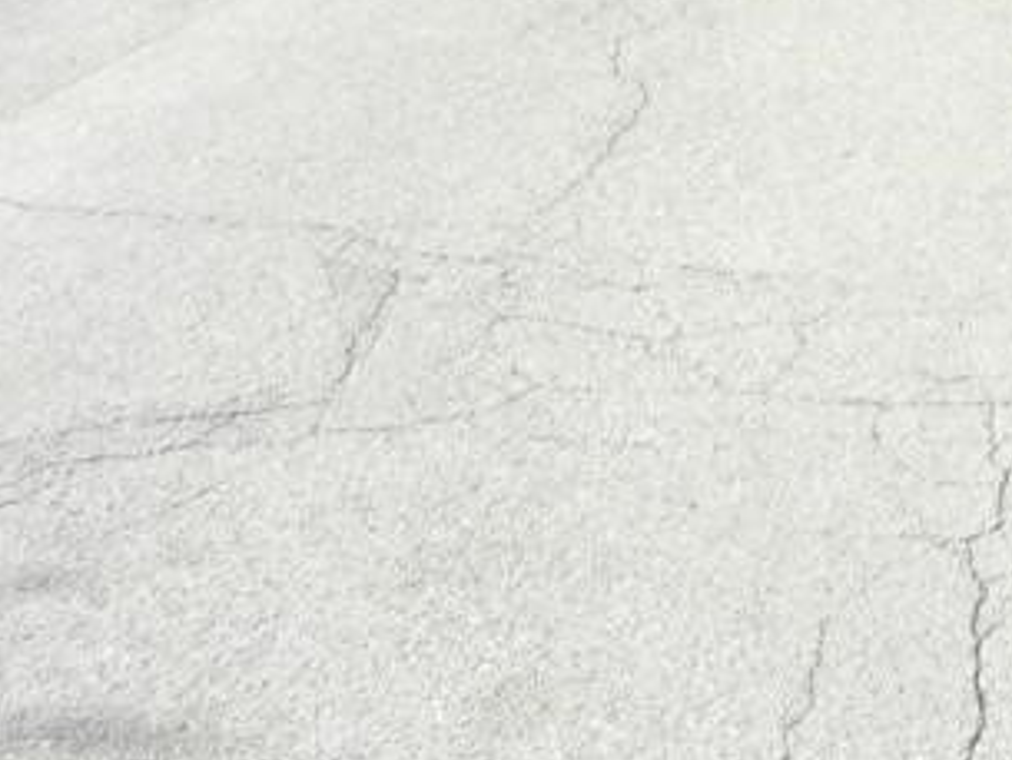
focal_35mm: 84
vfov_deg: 16.0
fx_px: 2457
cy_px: -395
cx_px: 1218
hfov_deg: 21.6
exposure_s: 1/400
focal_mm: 4.5
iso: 160
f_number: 3.5
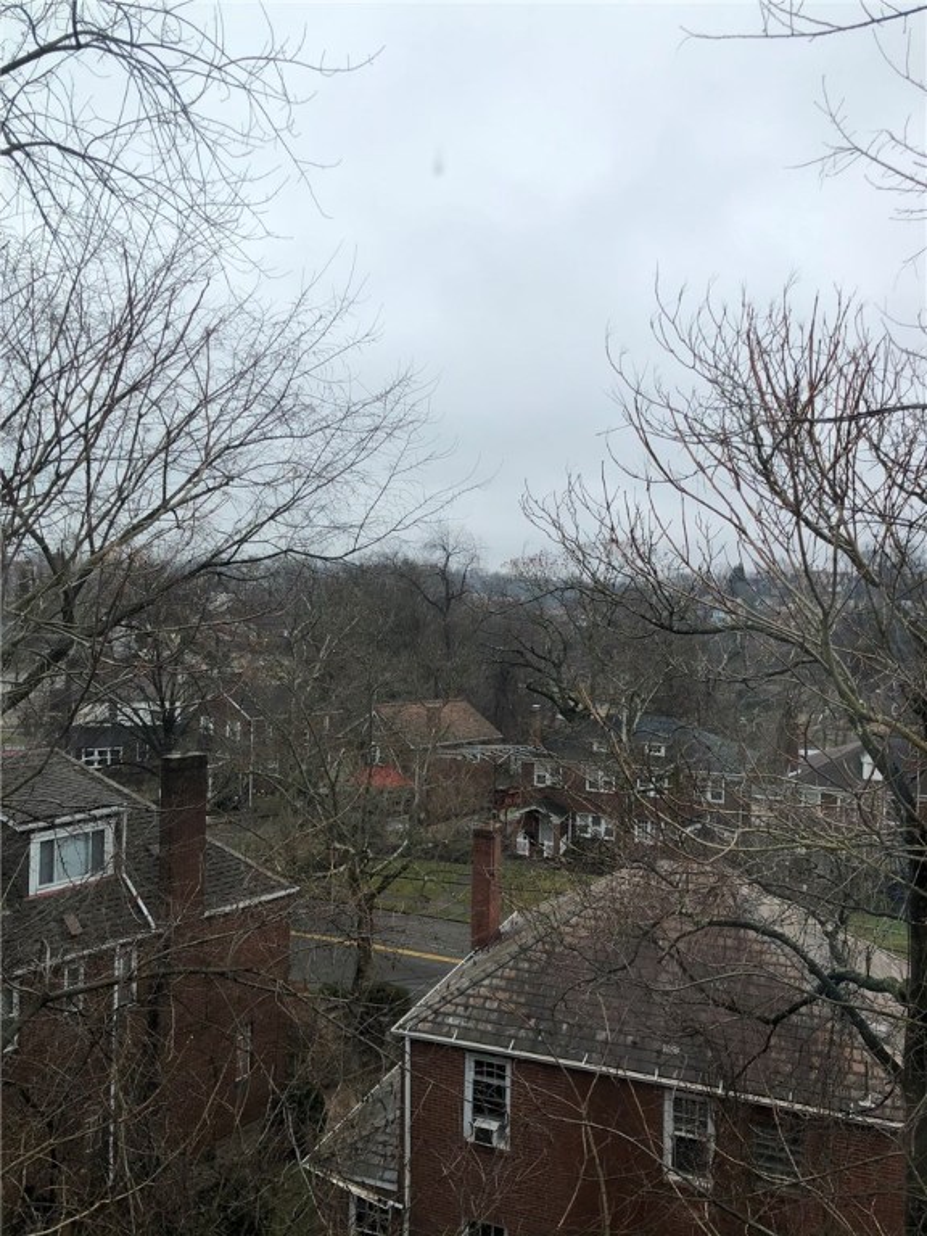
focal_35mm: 28
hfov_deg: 49.7
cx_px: 464
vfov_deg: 63.4
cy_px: 618
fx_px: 1000
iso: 20
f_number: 1.8
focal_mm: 4
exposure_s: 1/631
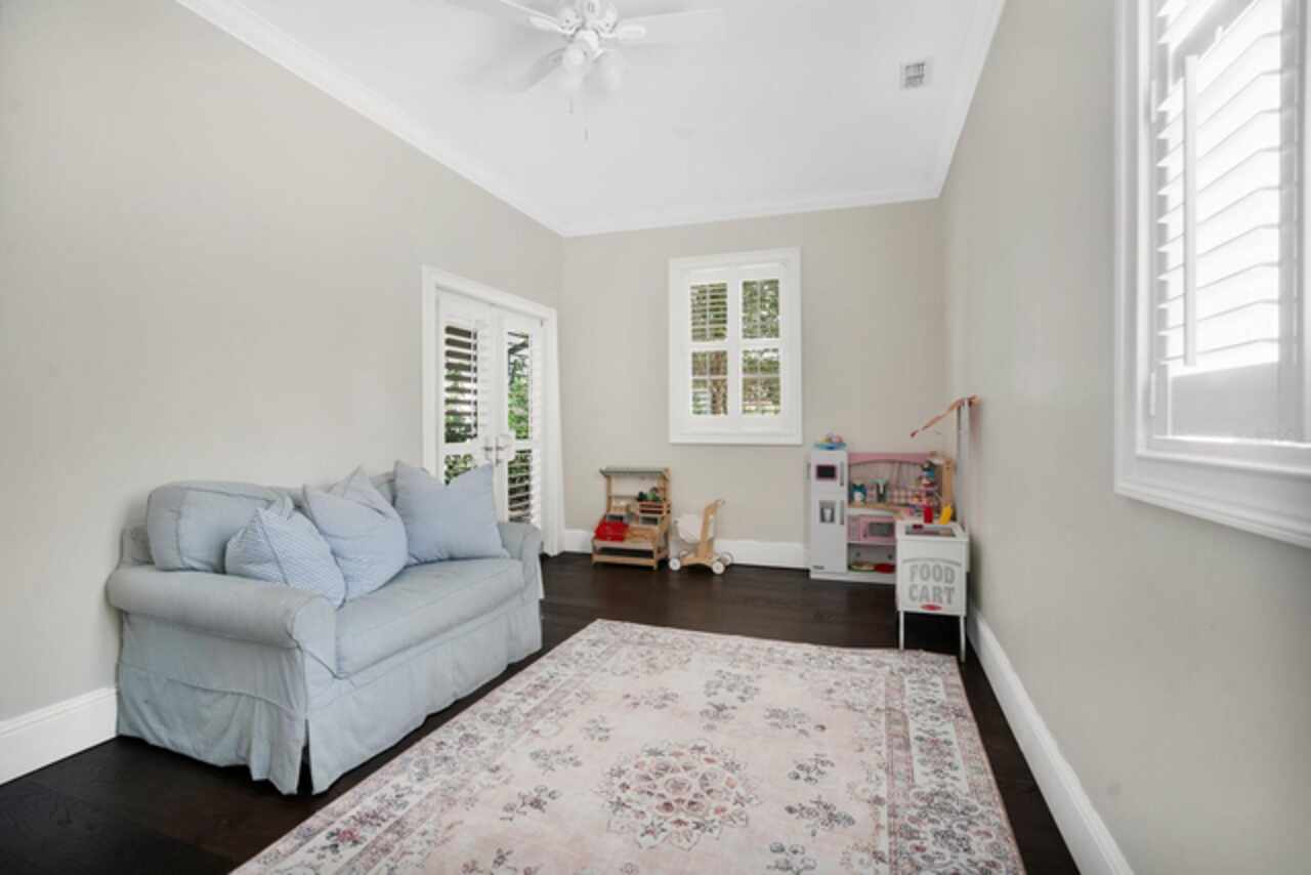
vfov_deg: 73.8
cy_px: 438
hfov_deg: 96.7
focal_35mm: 16
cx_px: 656
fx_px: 583
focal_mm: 16
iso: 3200
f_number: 7.1
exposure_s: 1/30
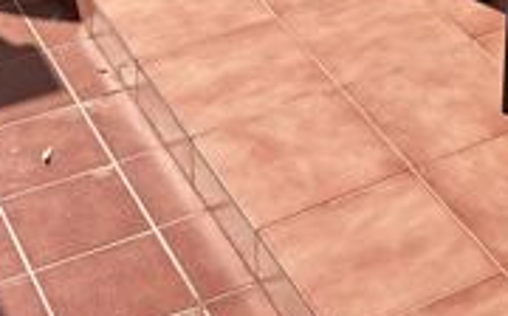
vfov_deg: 11.6
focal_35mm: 108
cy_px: -144
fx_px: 1493
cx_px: 456
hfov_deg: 19.0
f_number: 1.6
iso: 50
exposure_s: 1/3623
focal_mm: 5.96
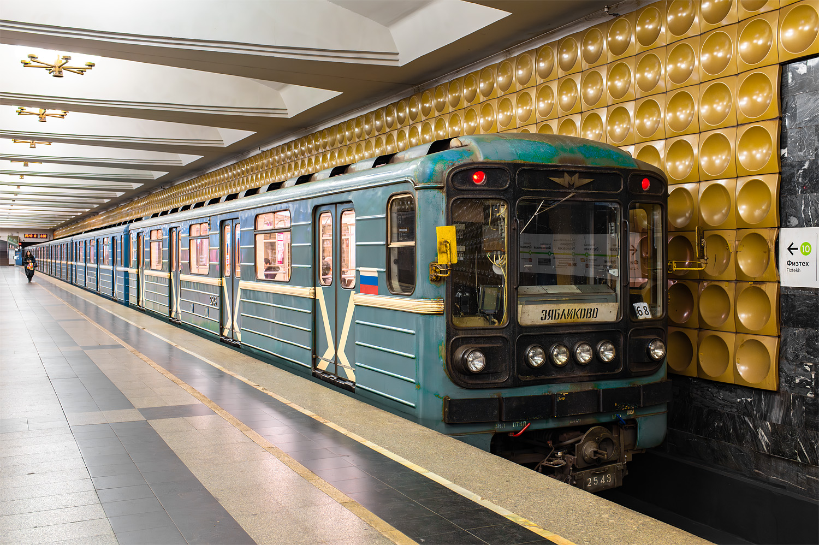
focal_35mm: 35
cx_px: 410
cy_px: 272
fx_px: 796
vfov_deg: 37.8
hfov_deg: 54.5
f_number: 5
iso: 2500
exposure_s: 1/40
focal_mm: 35
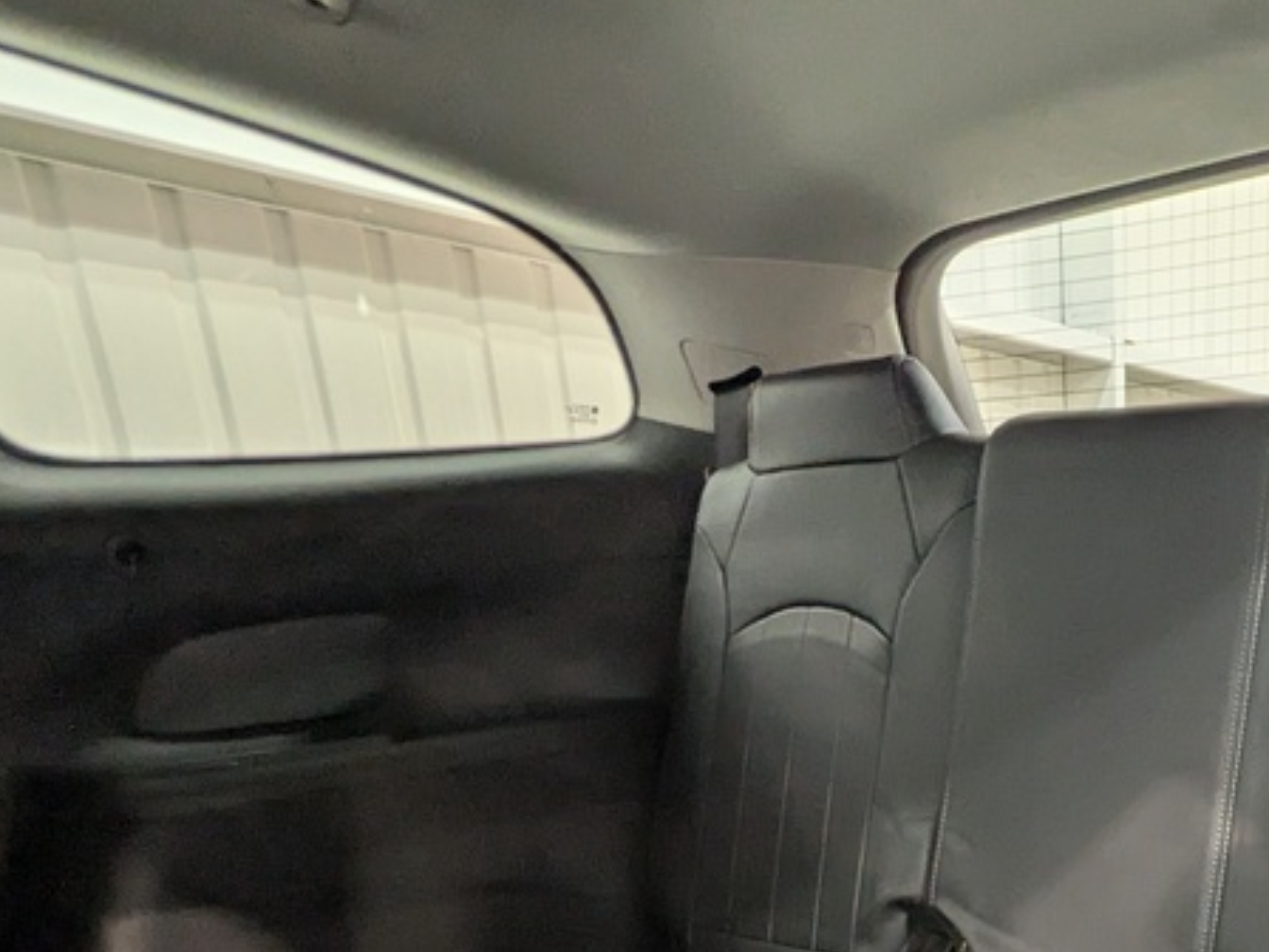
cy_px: 963
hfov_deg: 51.8
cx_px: 1079
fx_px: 1173
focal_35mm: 32
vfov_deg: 38.8
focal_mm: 1.83
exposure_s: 1/16.7
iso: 203
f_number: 2.2
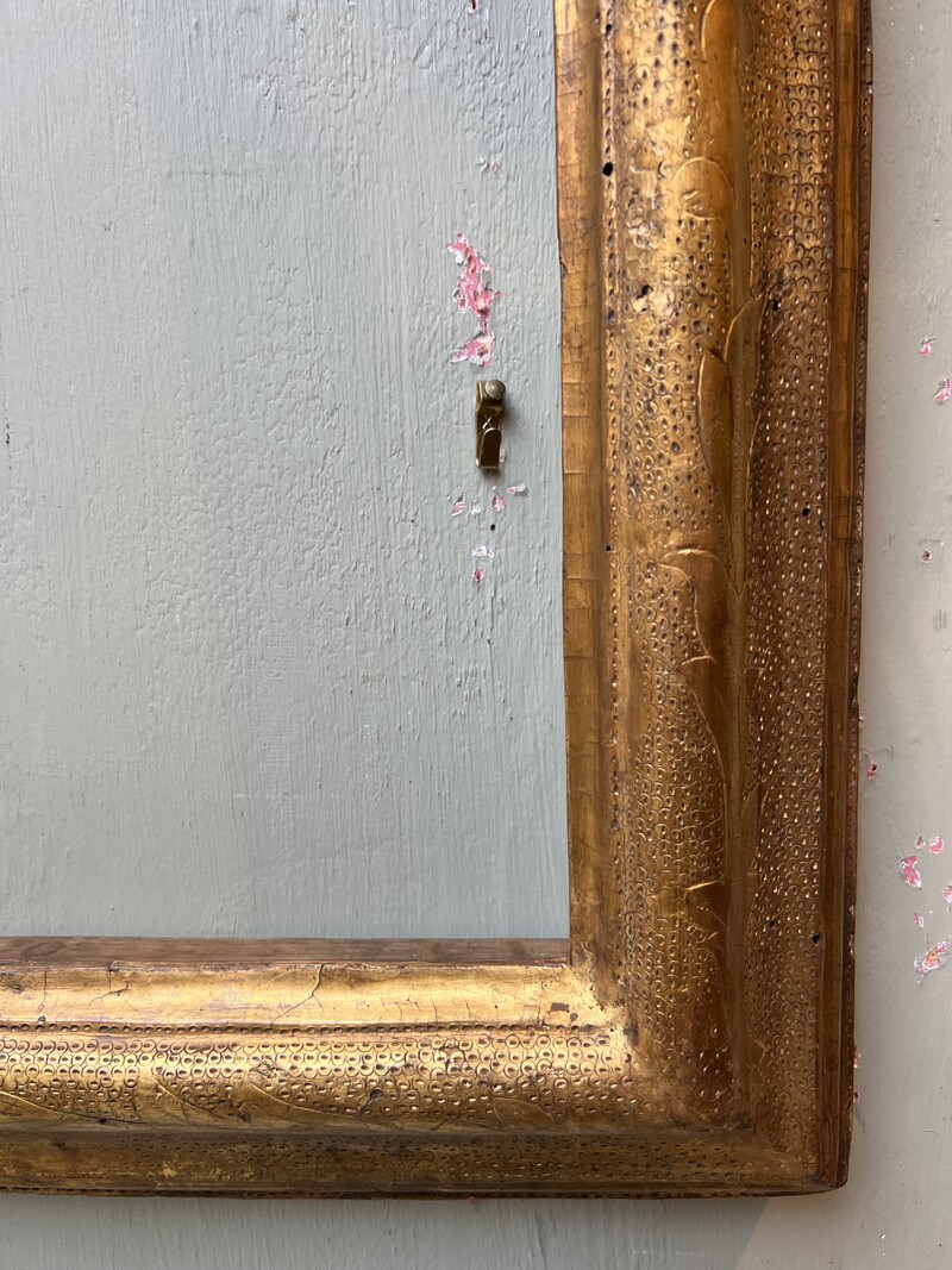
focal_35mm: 26
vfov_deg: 67.3
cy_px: 635
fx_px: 954
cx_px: 476
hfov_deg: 53.1
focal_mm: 5.7
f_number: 1.5
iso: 100
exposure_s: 1/100
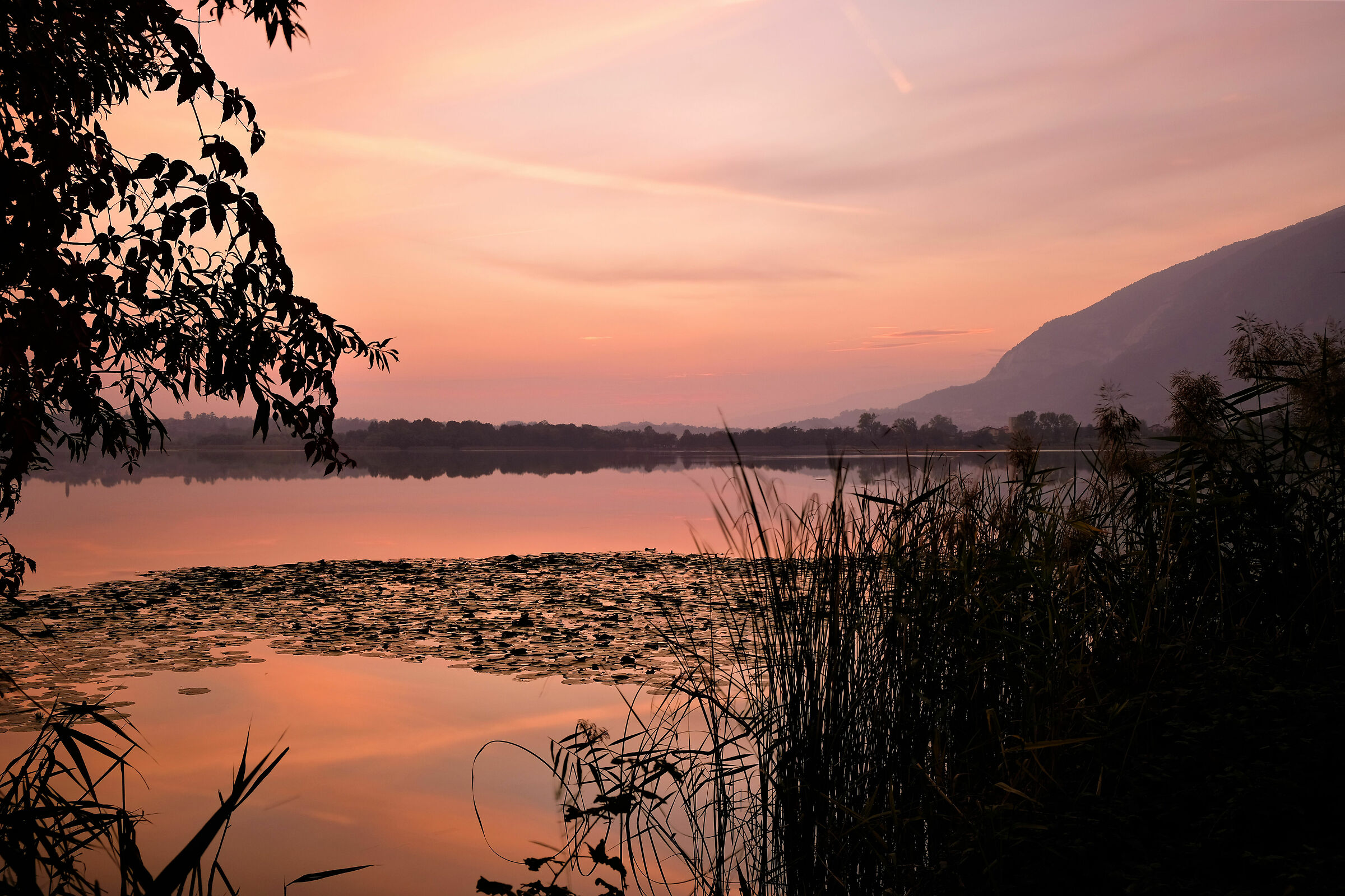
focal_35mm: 35
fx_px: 1308
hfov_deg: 54.4
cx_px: 672
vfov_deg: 37.9
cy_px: 448
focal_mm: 23.3
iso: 200
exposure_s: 30
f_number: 7.1
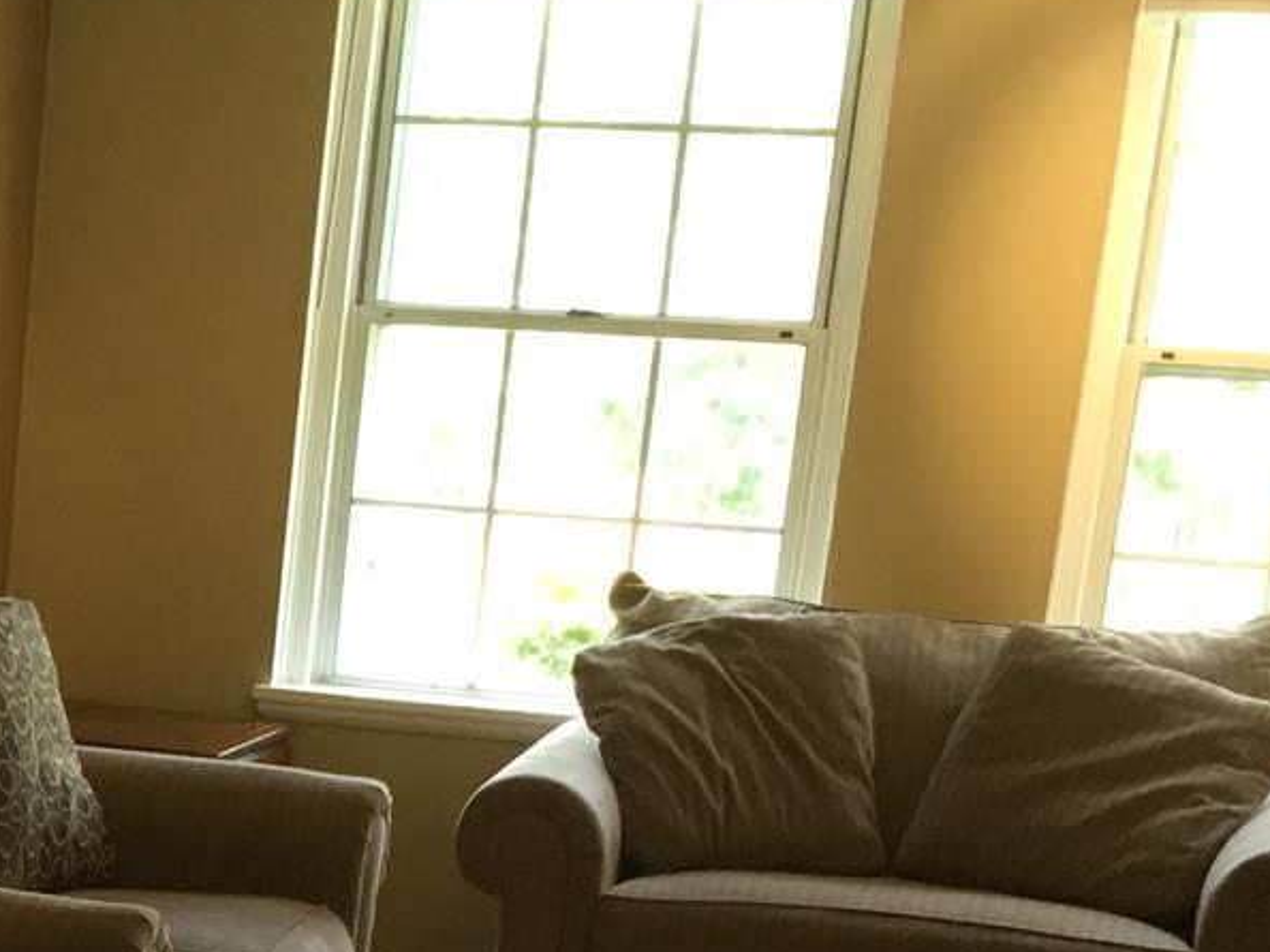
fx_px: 3667
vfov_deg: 14.2
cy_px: 1202
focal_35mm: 100
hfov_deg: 18.4
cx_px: -357
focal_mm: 4.15
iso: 40
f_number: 2.2
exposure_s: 1/30
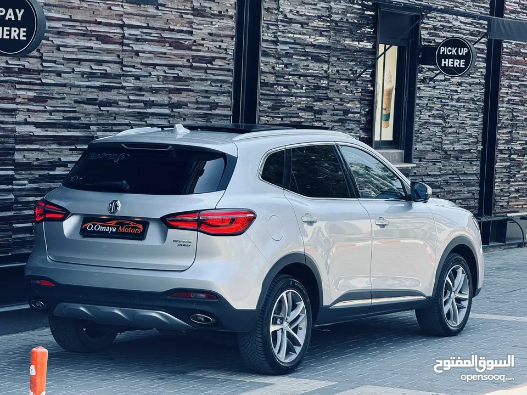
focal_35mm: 120
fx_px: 1827
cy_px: 198
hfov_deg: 16.4
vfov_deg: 12.3
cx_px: 264
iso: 50
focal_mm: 15.66
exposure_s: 1/233
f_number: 2.8
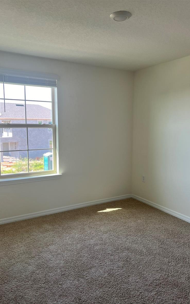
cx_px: 99
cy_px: 154
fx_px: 232
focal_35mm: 28
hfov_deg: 44.5
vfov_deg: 66.5
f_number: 1.5
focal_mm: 5.7
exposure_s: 1/120
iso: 40
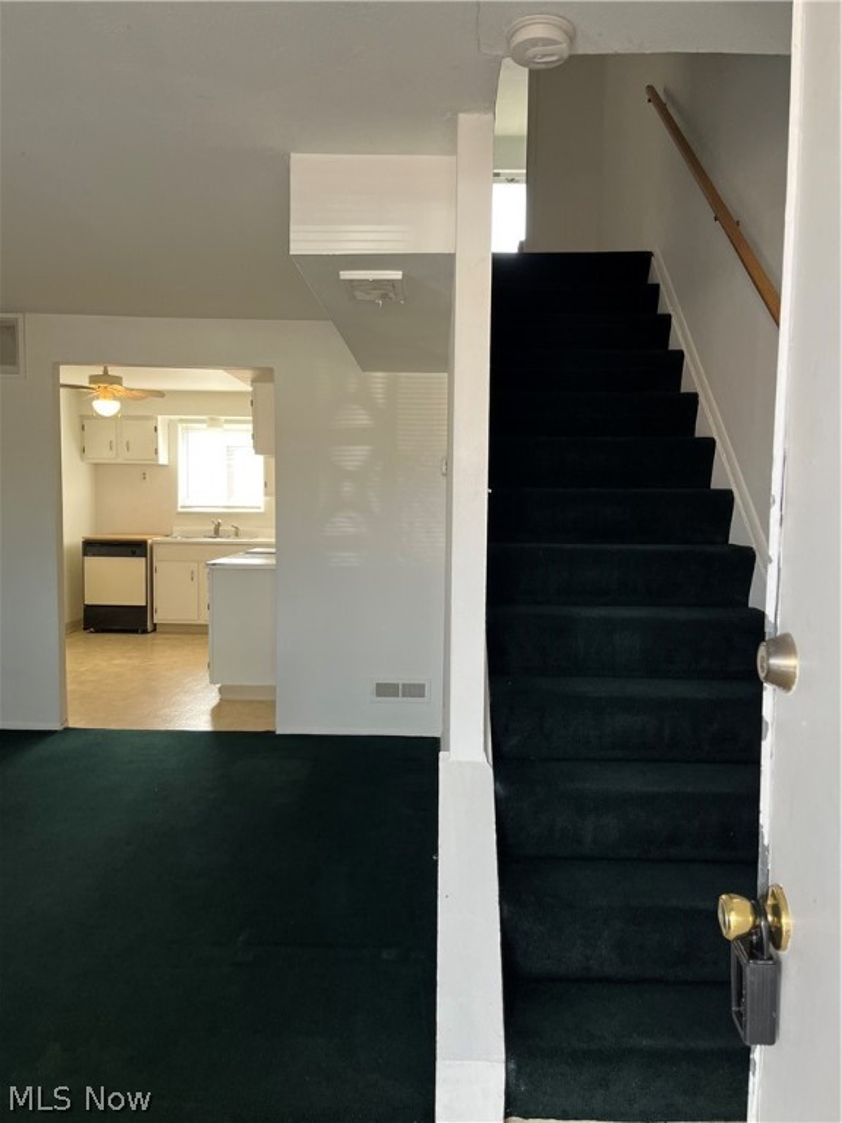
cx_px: 421
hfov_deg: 53.1
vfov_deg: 67.3
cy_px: 562
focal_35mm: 26
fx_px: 843
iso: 100
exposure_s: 1/120
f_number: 1.6
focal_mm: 5.1
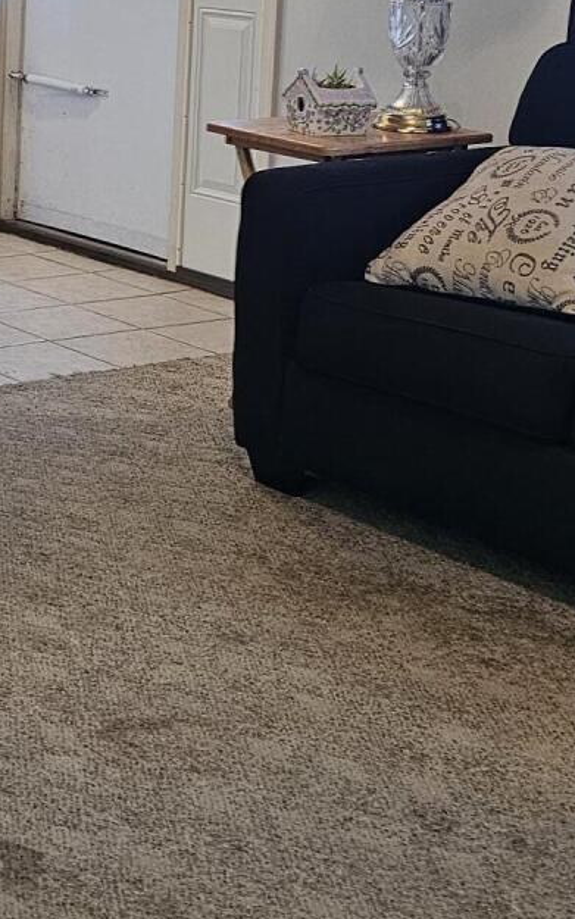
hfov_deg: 15.5
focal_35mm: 78
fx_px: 1954
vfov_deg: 25.9
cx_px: -285
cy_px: 162
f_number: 1.7
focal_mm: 6.3
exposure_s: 1/120
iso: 320
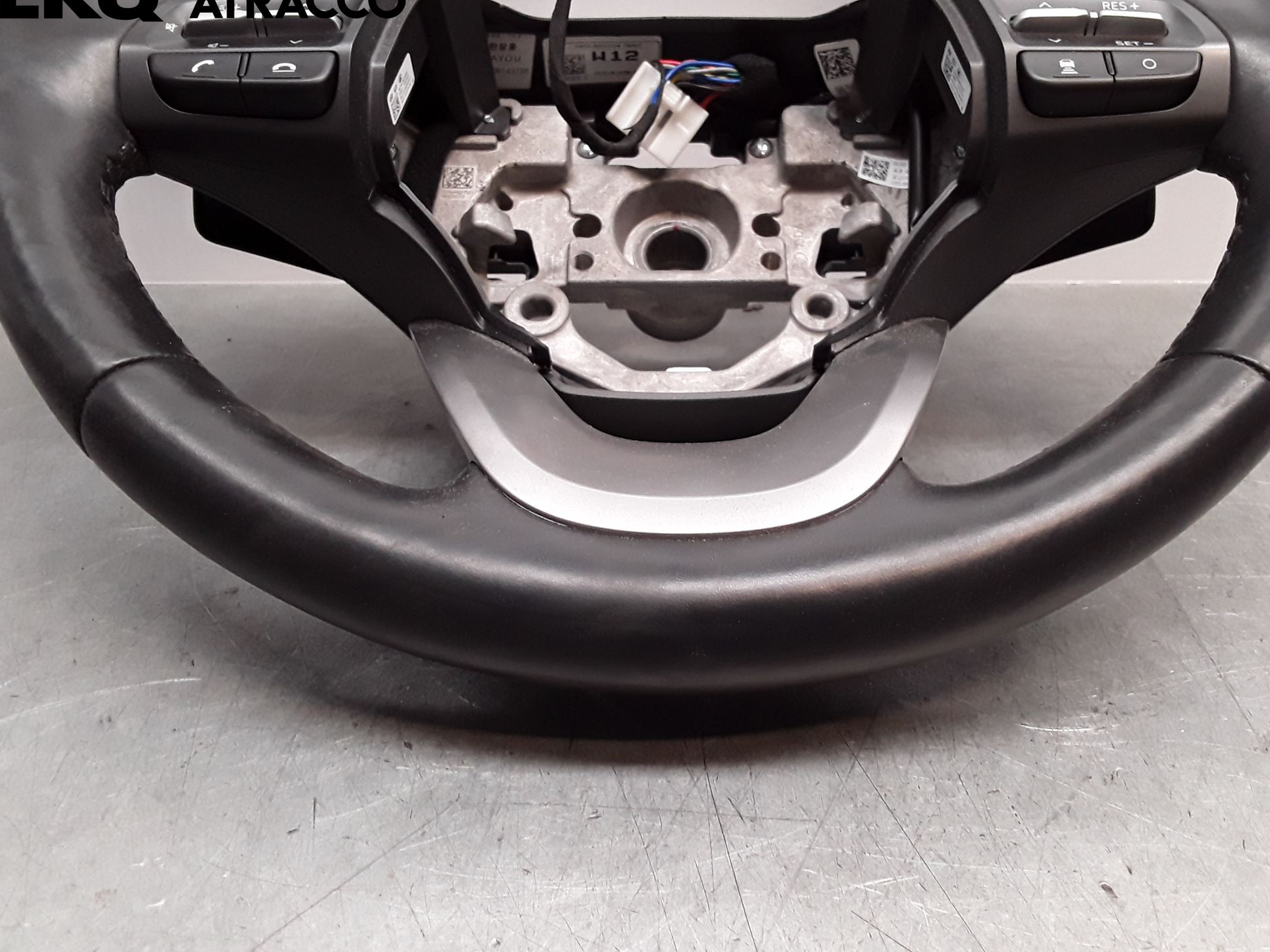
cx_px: 678
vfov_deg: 46.8
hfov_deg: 59.9
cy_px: 489
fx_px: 1101
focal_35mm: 30
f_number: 1.9
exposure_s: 1/100
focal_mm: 2.91
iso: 100
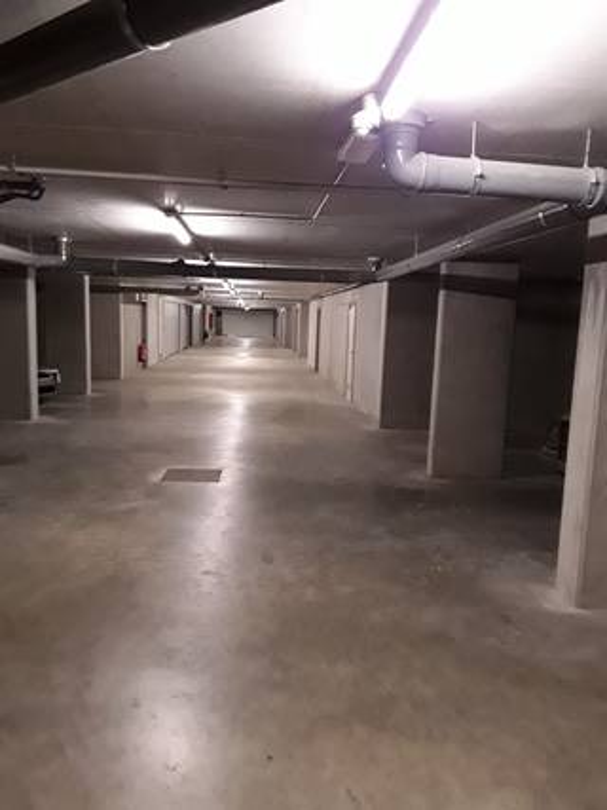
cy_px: 405
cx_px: 304
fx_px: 632
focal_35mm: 27
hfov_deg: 51.3
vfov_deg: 65.3
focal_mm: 2.91
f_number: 1.9
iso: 320
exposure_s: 1/17
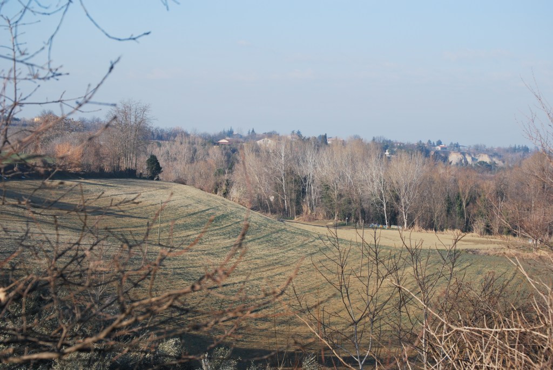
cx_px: 276
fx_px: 1269
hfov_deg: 24.6
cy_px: 185
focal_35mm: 82
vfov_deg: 16.6
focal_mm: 55
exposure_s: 1/200
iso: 100
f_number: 7.1
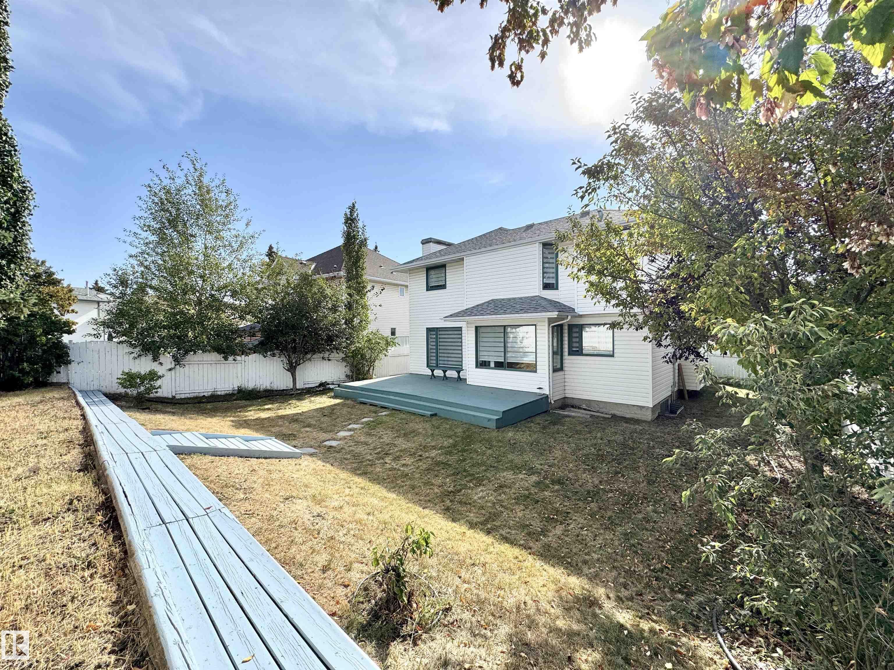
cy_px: 335
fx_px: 362
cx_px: 447
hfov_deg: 102.1
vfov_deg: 85.7
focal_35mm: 14
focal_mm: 2.22
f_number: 2.2
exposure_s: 1/1477
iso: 50
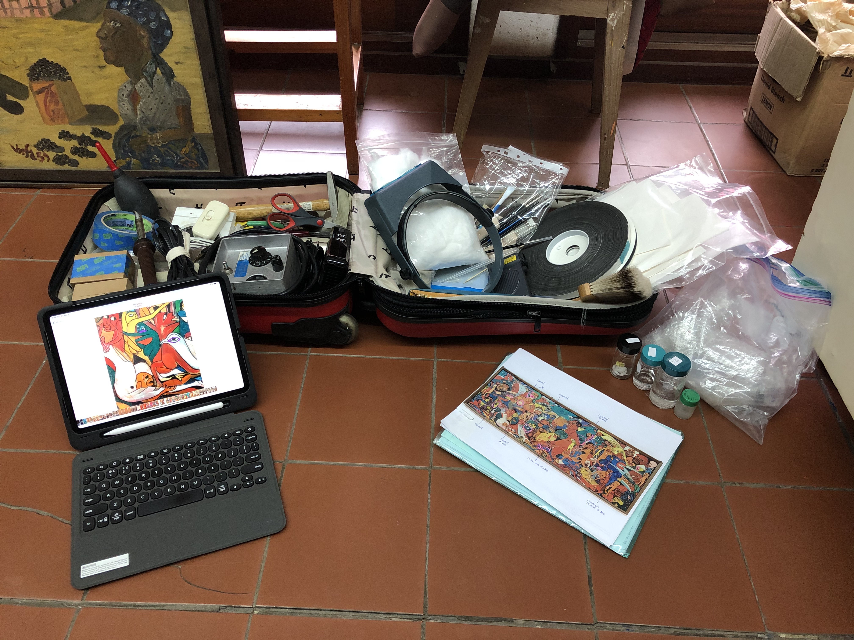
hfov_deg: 63.4
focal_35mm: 28
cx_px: 427
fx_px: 691
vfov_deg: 49.7
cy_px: 320
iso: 64
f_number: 1.8
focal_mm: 3.99
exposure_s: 1/17
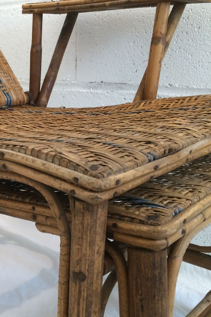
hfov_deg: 25.9
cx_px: -6
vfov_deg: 40.3
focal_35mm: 49
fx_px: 431
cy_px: 180
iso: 160
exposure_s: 1/33
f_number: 2.2
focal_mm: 4.15
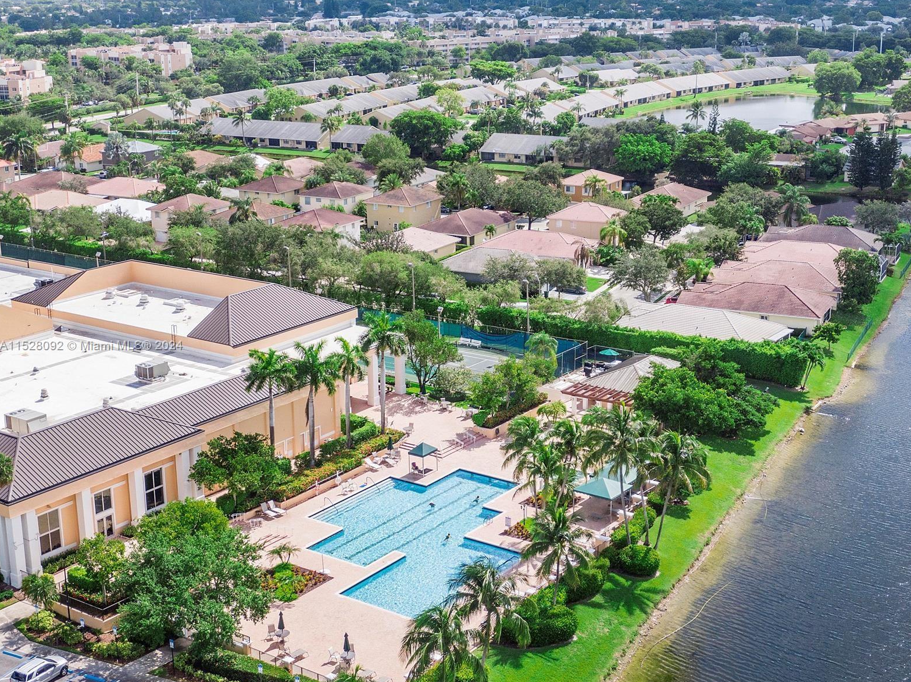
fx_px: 1289
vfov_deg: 29.7
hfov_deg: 38.9
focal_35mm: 49
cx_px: 462
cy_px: 346
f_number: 3.8
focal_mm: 8.6
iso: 100
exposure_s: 1/640
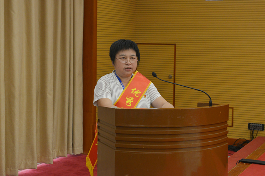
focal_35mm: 70
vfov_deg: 19.4
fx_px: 515
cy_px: 88
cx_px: 132
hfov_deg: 28.9
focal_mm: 70
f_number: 4.5
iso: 1100
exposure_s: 1/160
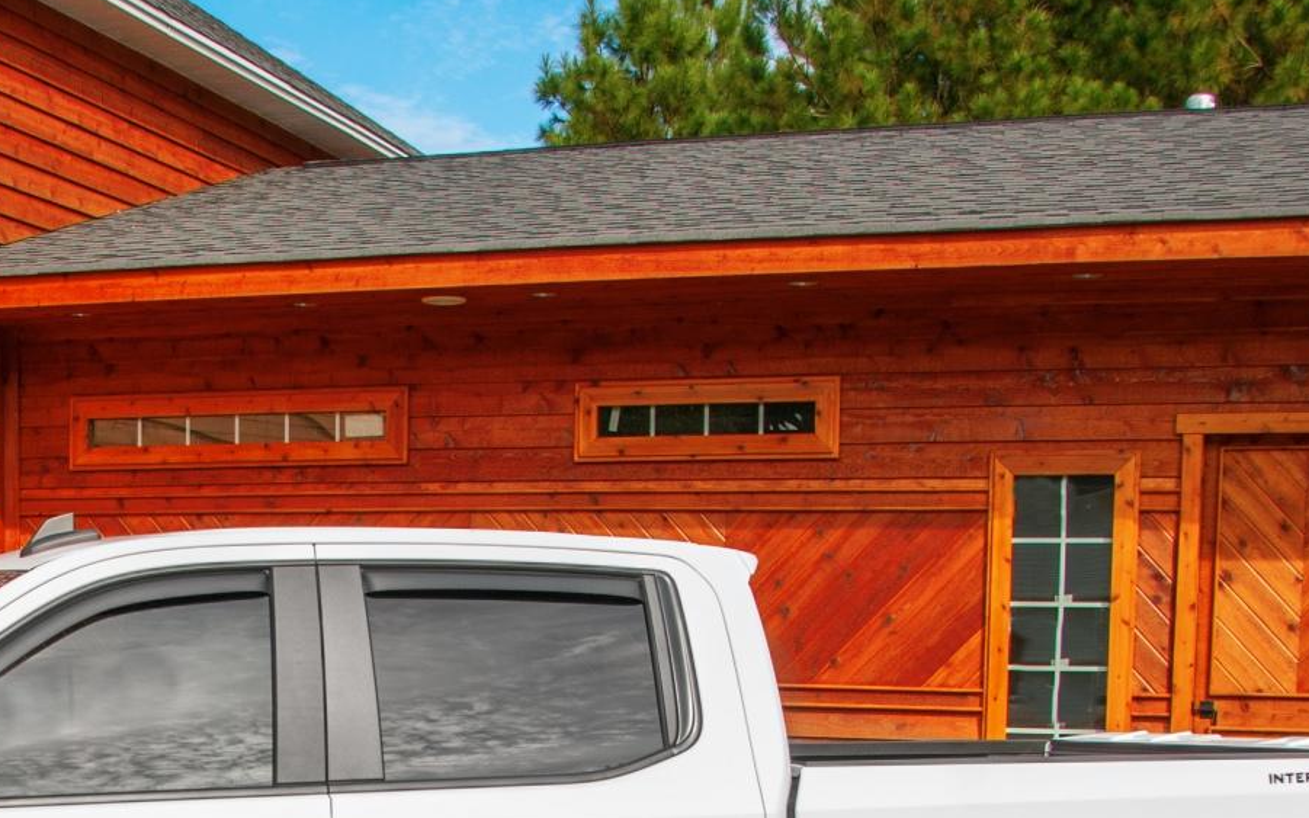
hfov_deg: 32.6
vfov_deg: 20.8
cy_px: 753
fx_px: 2176
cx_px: 264
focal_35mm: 61
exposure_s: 1/250
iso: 320
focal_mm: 20
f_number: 8
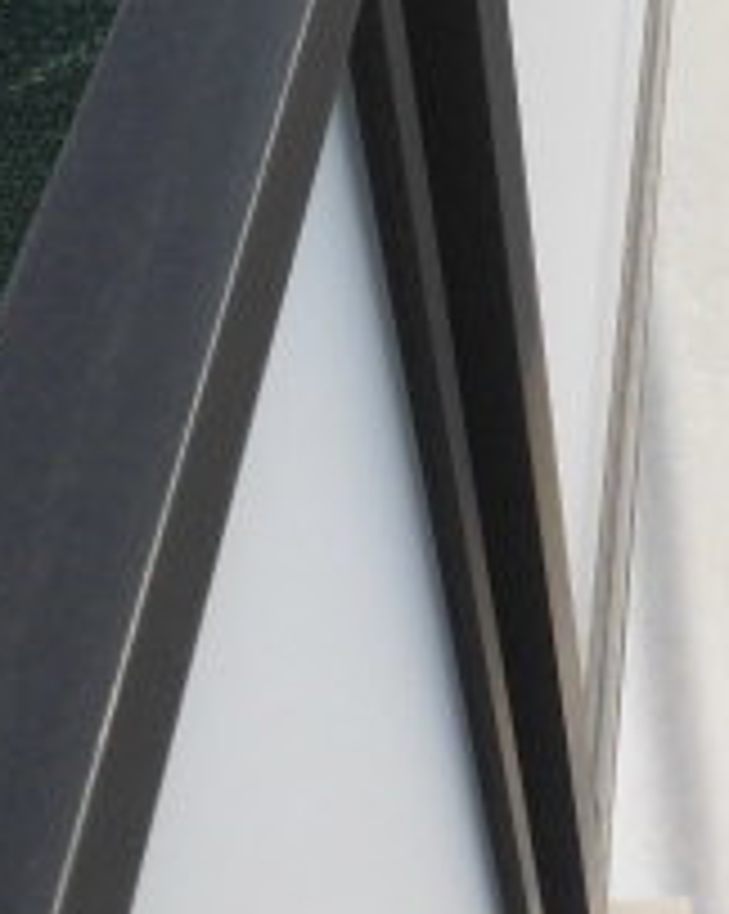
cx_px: 1053
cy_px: -5
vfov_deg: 24.5
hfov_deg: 18.6
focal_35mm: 74
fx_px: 1999
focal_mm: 4.3
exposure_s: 1/200
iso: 100
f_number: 7.8
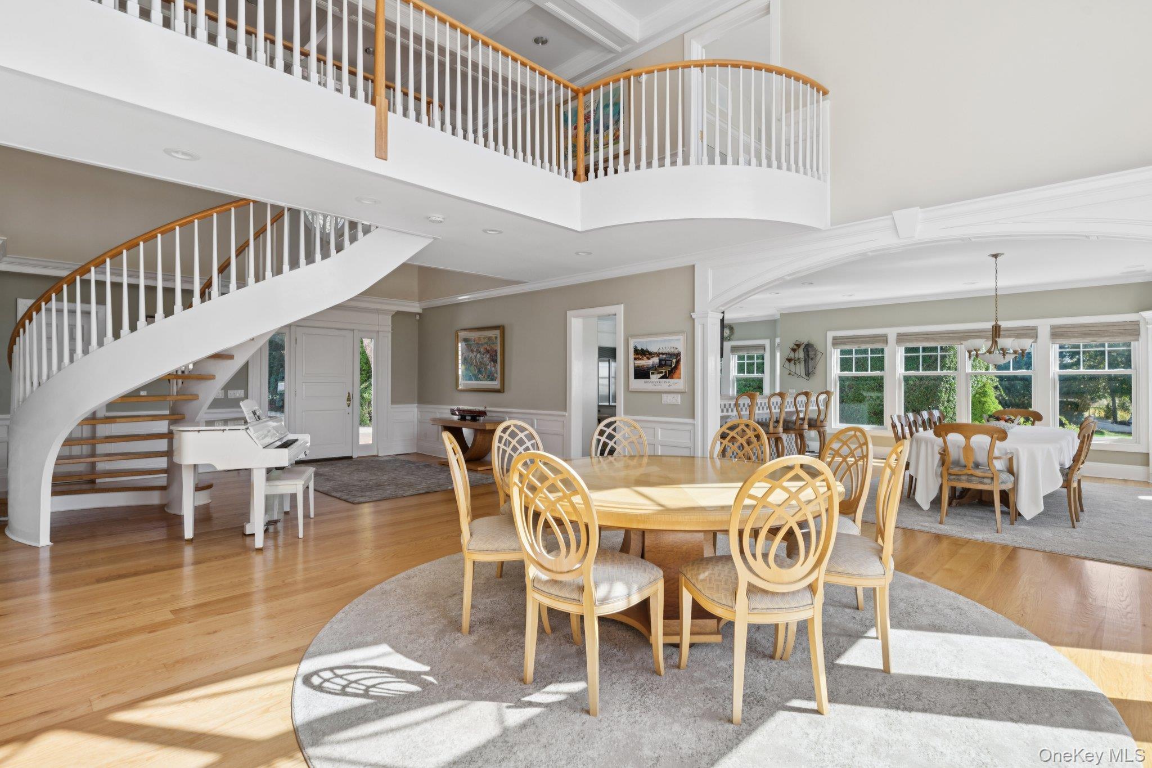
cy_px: 384
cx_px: 576
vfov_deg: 70.4
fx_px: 544
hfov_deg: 93.3
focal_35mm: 17
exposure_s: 1/80
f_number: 8
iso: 125
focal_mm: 17
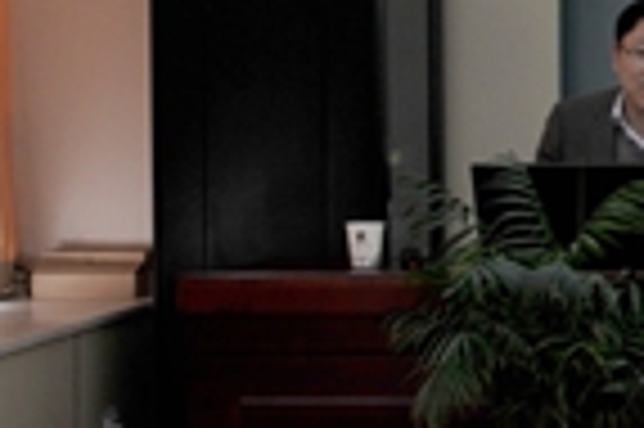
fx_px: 2716
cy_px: 63
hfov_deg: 13.1
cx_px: 842
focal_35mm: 152
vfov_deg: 9.0
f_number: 14
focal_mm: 32
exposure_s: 1/5
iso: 200
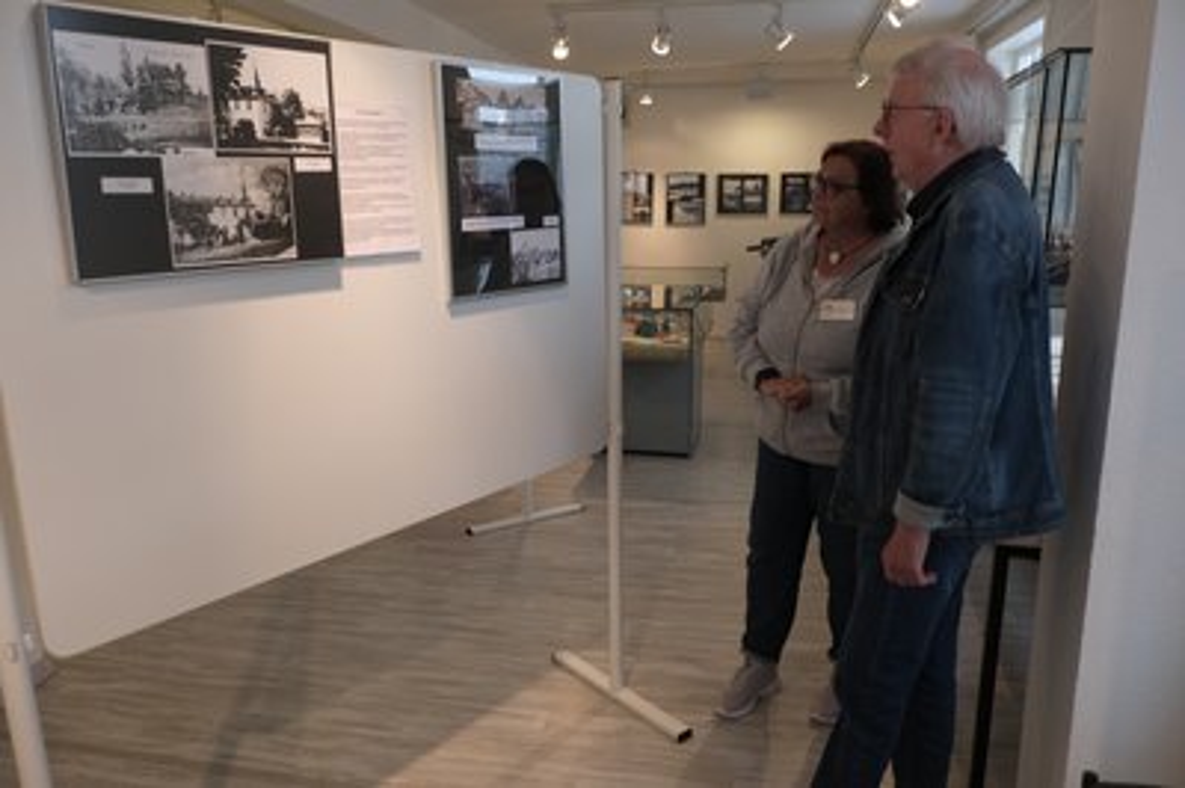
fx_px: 888
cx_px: 592
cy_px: 394
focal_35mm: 27
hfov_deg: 67.4
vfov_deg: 47.9
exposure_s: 1/26
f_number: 6.4
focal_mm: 18
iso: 320
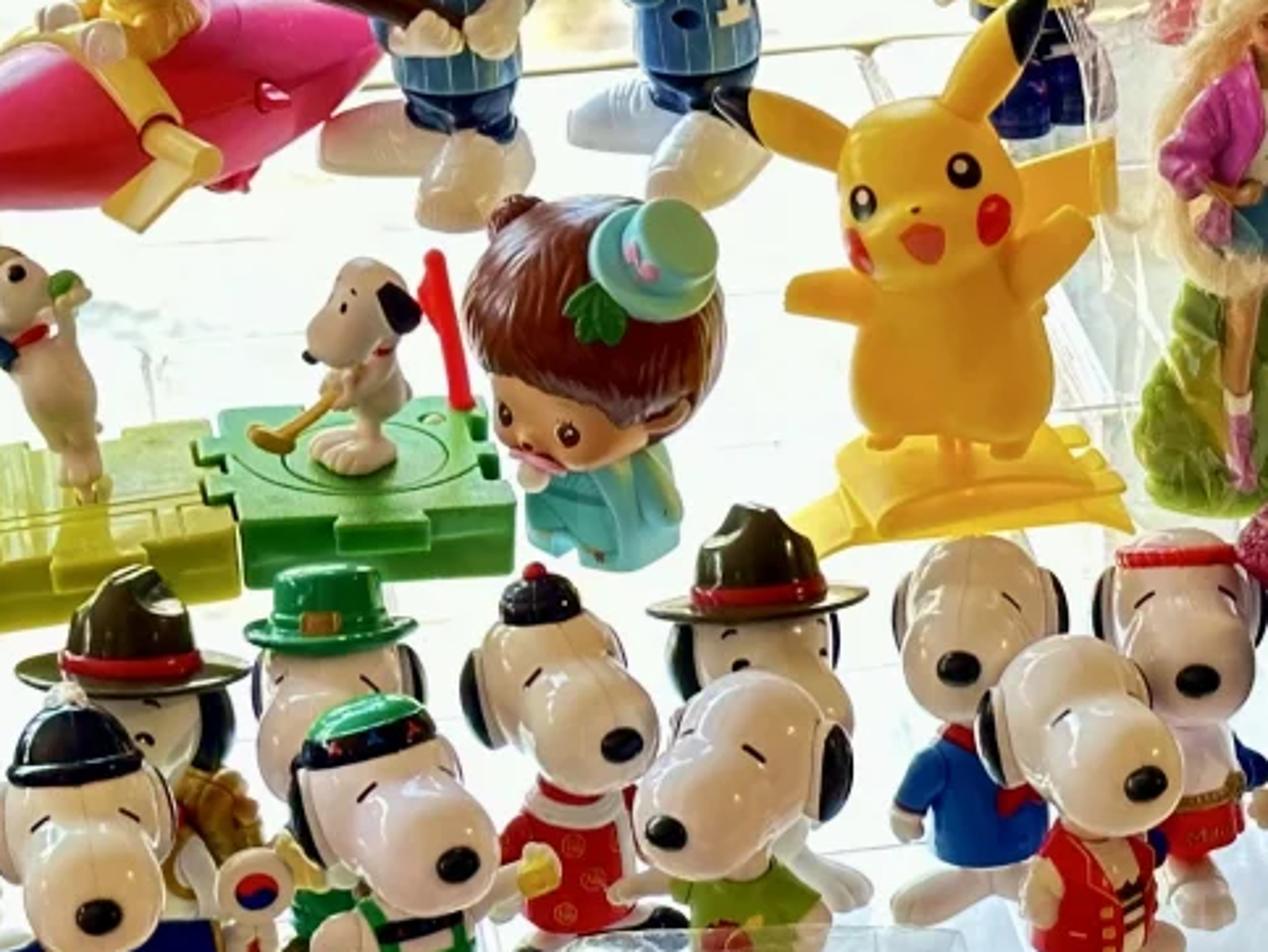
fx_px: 5242
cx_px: 998
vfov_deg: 10.4
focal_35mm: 143
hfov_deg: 13.7
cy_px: 726
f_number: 1.78
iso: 80
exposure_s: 1/71
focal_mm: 6.86
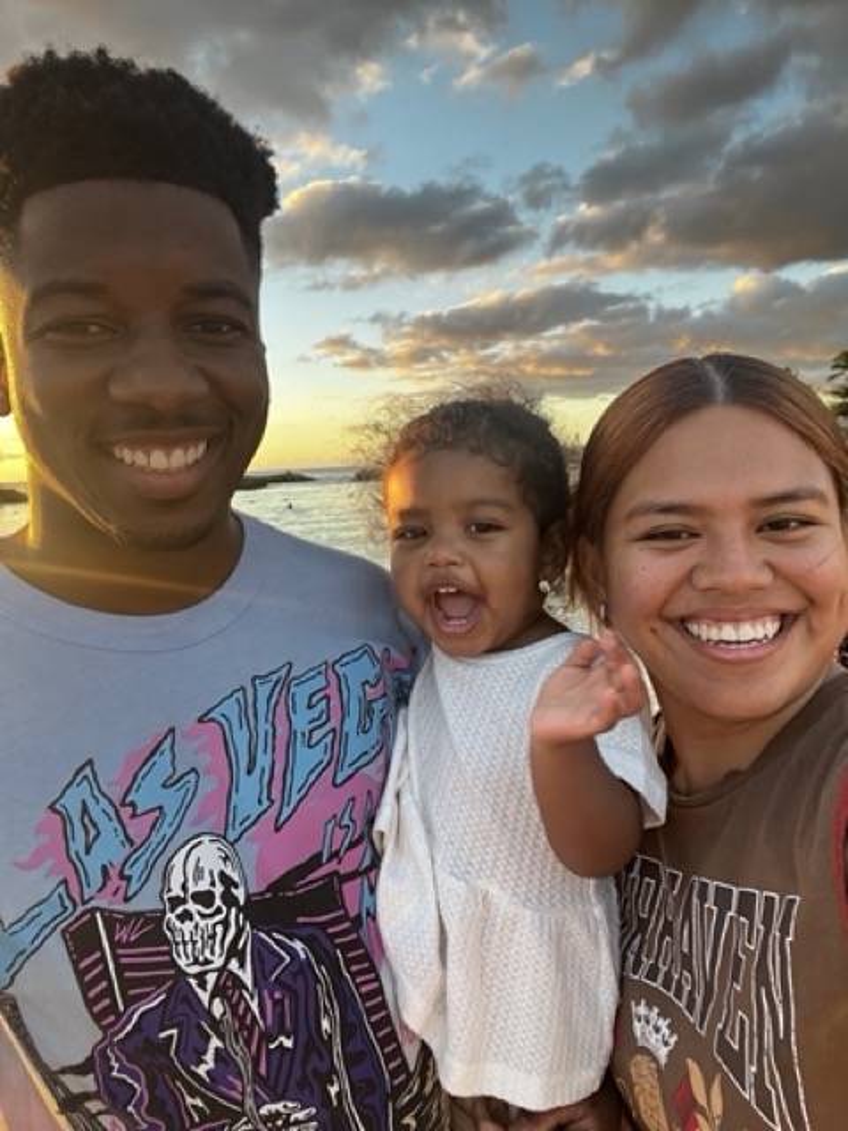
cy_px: 566
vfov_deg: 73.9
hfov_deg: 58.9
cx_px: 424
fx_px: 751
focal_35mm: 23
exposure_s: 1/95
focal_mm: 2.71
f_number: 2.2
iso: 100
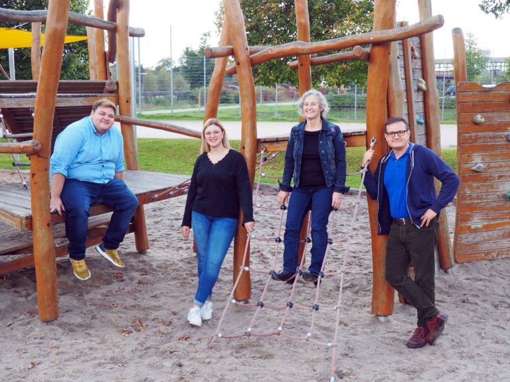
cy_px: 191
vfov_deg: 32.9
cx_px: 255
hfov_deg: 42.9
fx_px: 648
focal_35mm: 44
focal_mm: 22
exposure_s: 1/125
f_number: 5.6
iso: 200
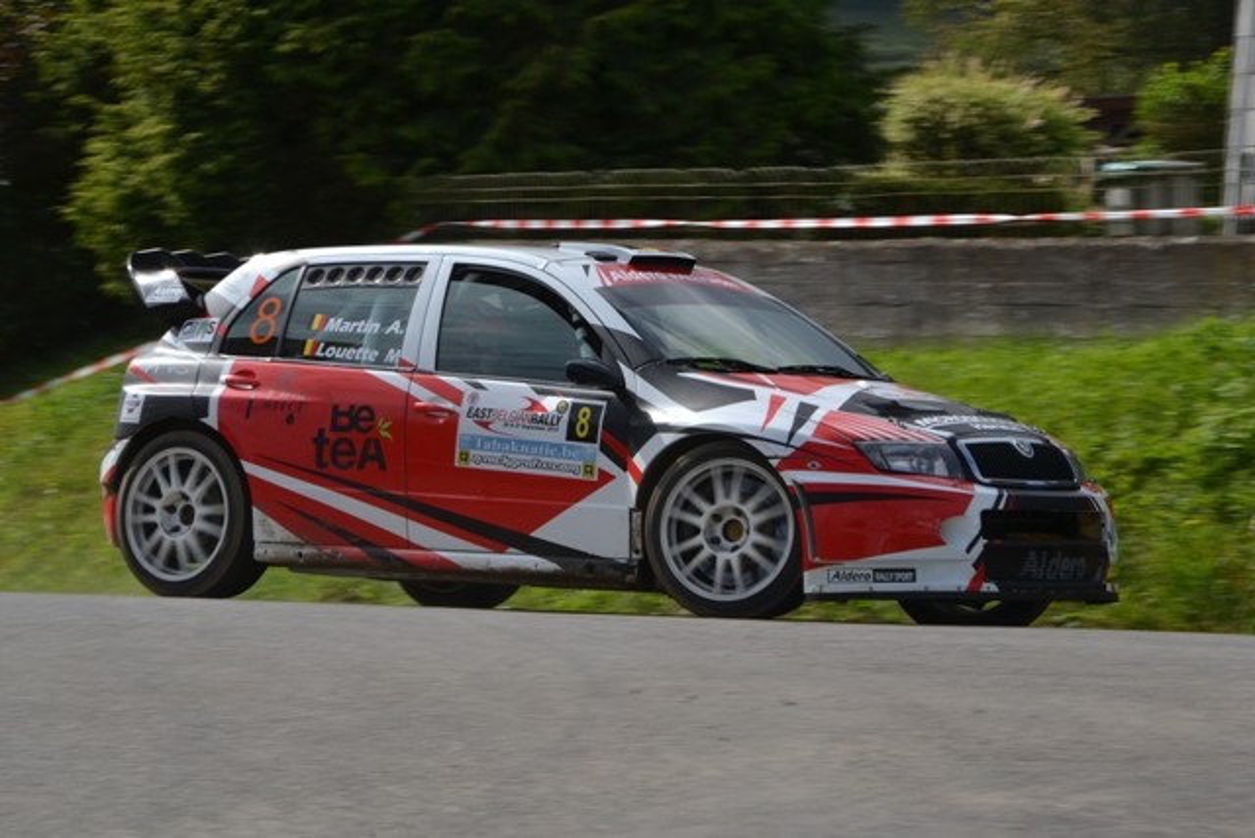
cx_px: 628
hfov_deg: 13.0
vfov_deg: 8.7
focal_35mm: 158
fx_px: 5492
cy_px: 419
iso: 400
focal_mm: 105
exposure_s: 1/250
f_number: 22
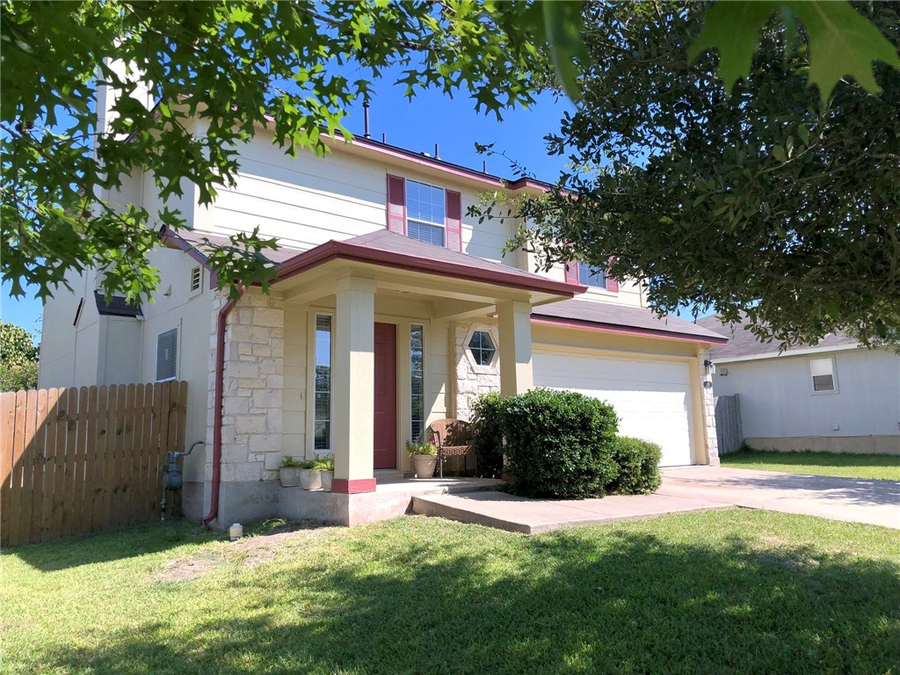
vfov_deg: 49.7
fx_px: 728
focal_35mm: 28
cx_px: 450
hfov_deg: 63.4
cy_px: 338
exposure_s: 1/2857
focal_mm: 4
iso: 25
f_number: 1.8
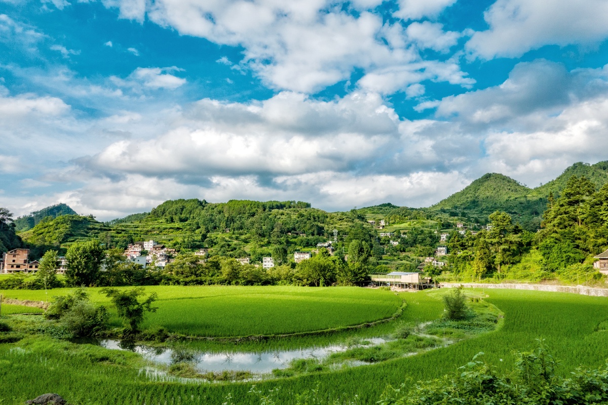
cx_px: 304
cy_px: 202
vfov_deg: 53.1
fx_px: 405
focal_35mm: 24
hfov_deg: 73.7
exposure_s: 1/400
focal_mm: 9
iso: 100
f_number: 7.1
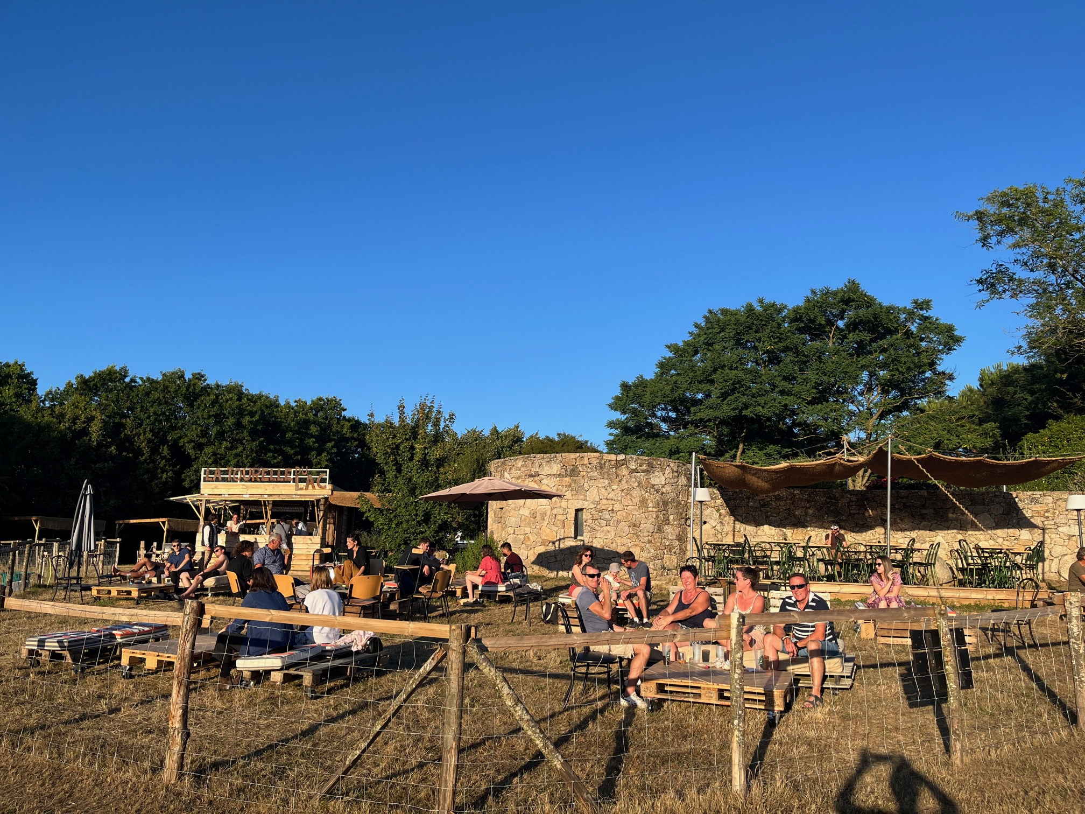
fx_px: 815
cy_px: 407
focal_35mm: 26
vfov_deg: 53.1
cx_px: 542
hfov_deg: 67.3
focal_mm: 5.1
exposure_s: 1/2062
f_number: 1.6
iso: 50
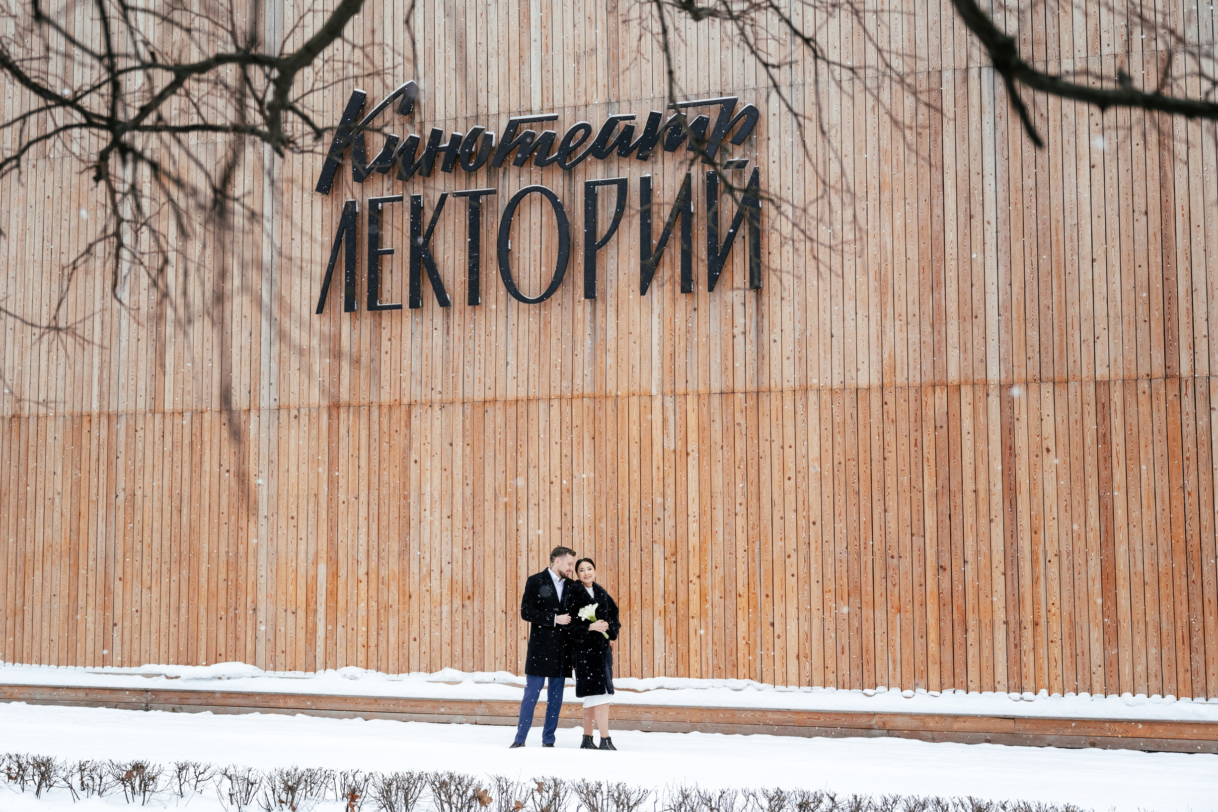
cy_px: 414
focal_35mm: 47
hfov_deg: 41.9
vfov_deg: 28.7
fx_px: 1590
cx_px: 592
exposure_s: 1/800
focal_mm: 45
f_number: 3.2
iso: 800
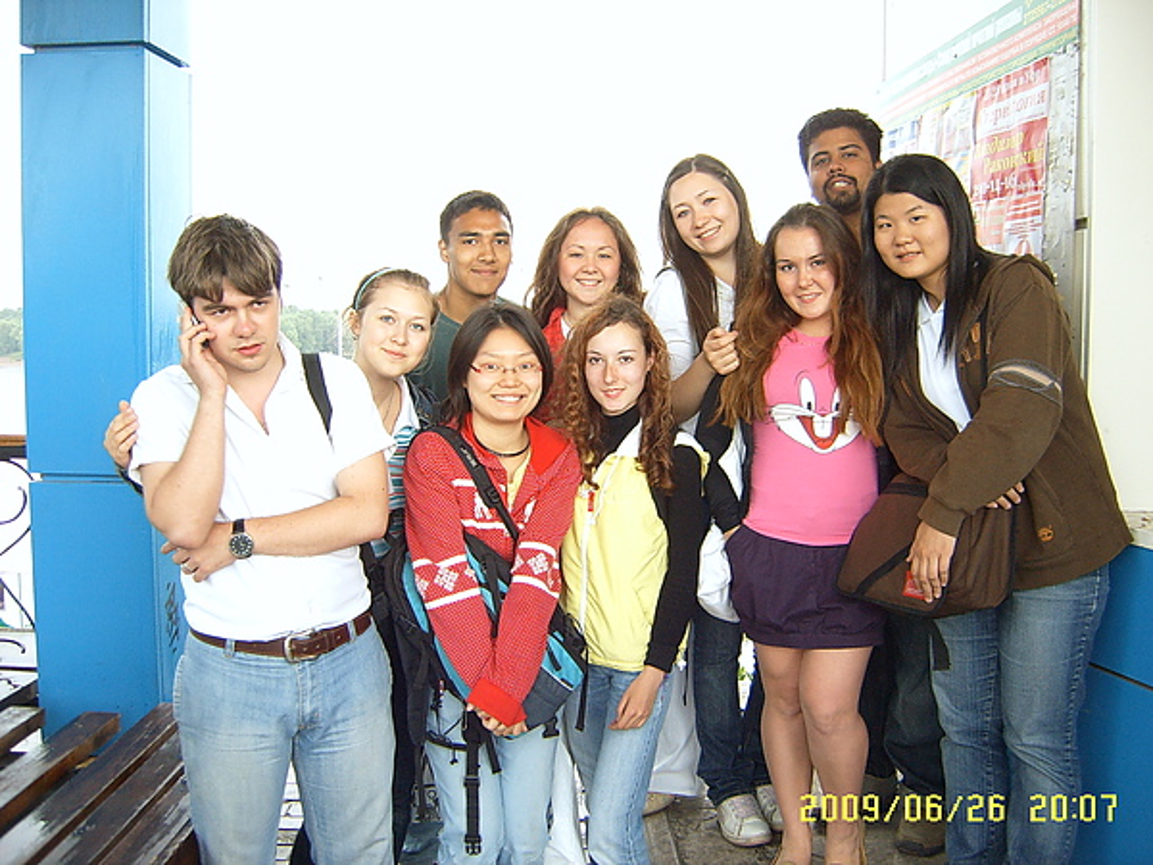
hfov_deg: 52.6
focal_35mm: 35
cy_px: 432
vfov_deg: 40.7
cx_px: 576
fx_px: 1166
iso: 91
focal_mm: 5.8
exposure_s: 1/30
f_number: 2.8
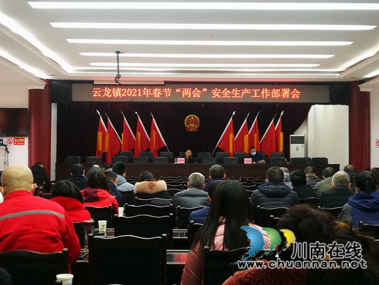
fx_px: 547
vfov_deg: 29.1
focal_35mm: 50
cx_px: 190
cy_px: 142
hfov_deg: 38.2
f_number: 1.8
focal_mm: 3.95
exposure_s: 1/33.3
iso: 250
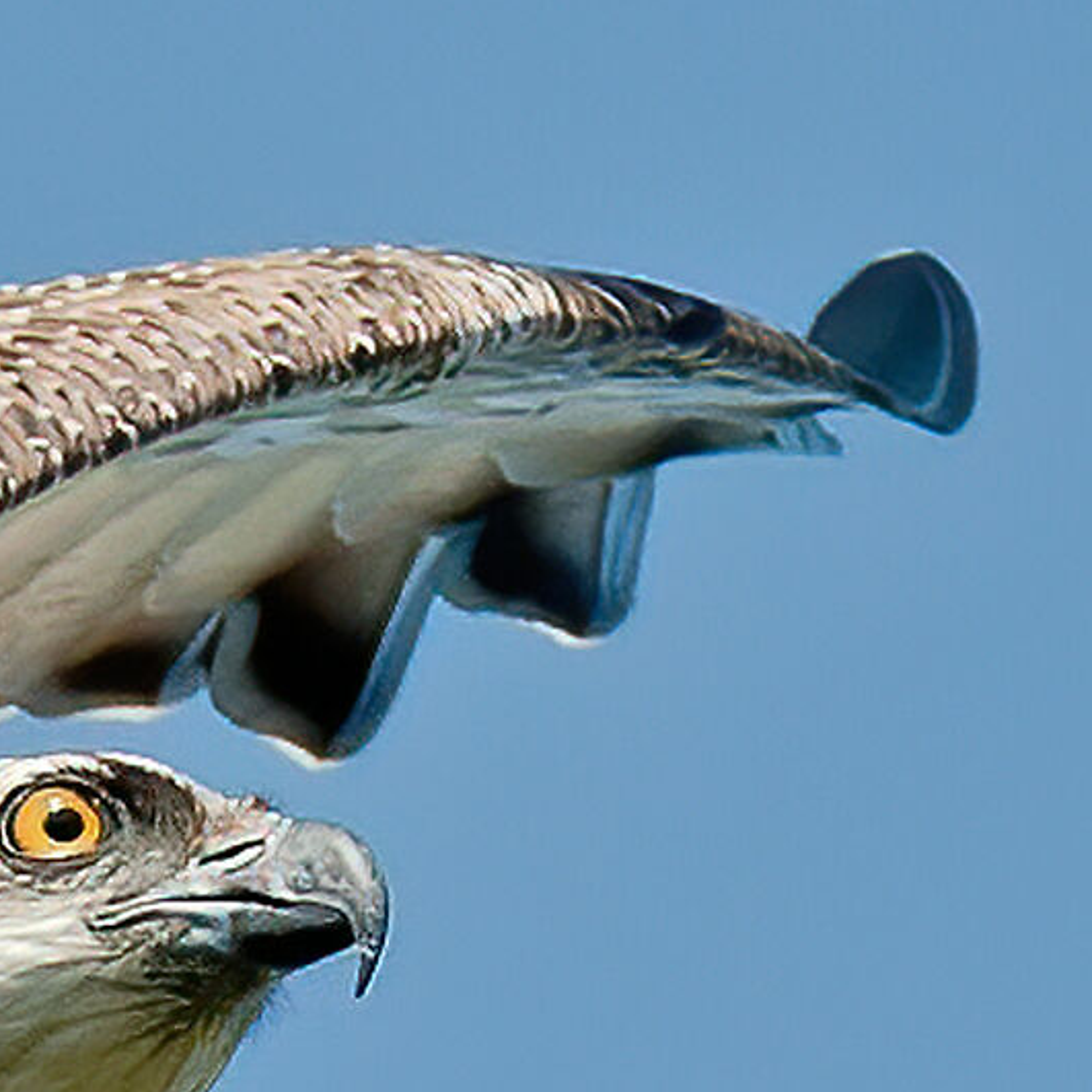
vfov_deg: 0.8
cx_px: -1224
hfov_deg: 0.8
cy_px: 665
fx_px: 82266
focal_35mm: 2305
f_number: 8
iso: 1250
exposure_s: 1/2500
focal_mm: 600
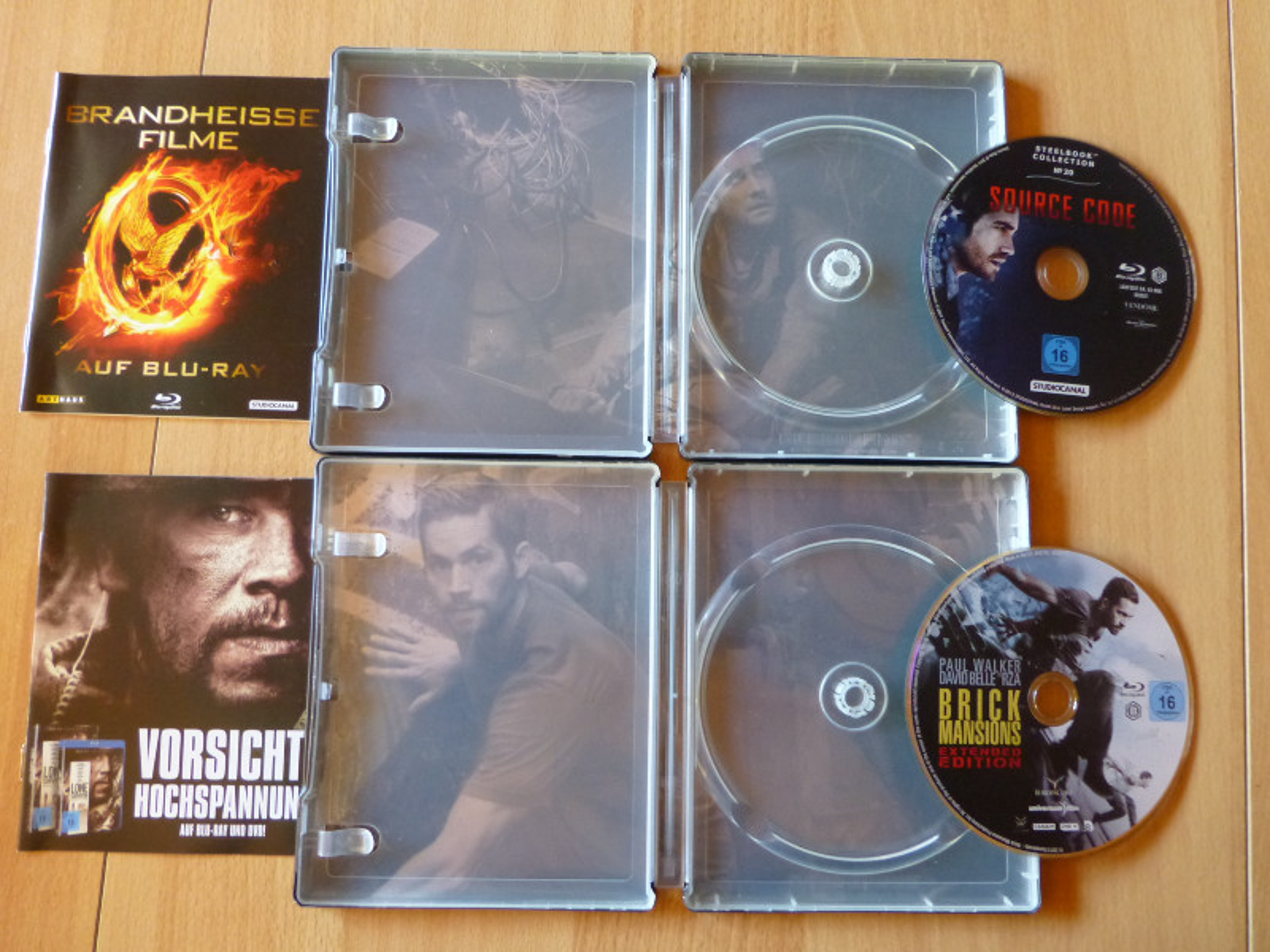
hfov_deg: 69.4
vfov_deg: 54.9
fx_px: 917
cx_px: 635
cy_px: 476
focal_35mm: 25
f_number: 3.3
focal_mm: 4.3
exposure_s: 1/20
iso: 400
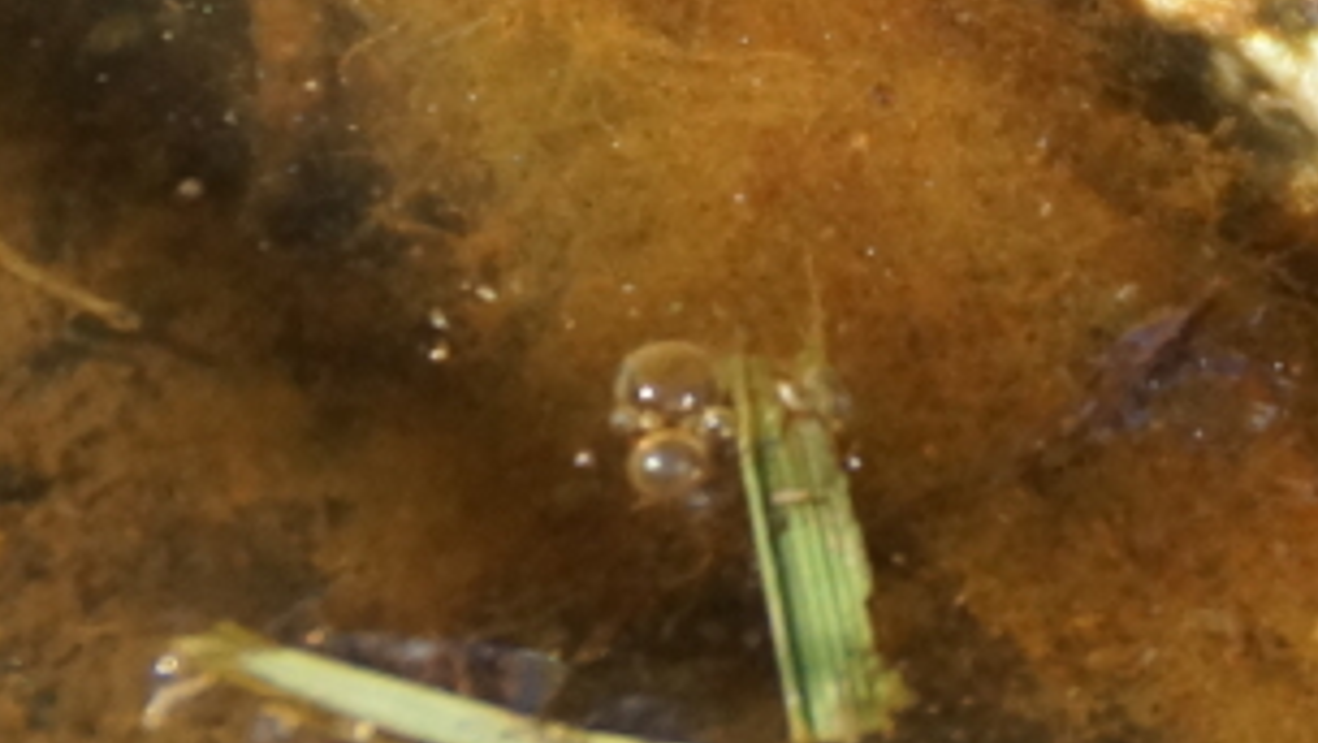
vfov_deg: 0.9
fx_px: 44971
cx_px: 1690
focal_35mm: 1286
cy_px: -333
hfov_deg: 1.7
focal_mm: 250
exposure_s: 1/400
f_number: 6.3
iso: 800
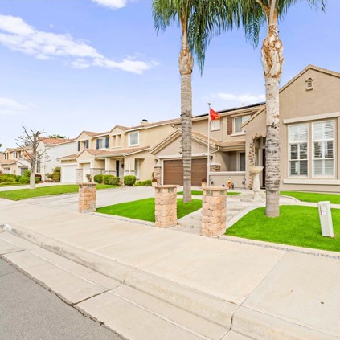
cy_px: 170
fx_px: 200
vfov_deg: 80.7
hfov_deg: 76.1
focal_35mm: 18
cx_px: 246
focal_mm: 14
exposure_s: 1/320
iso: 125
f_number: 8
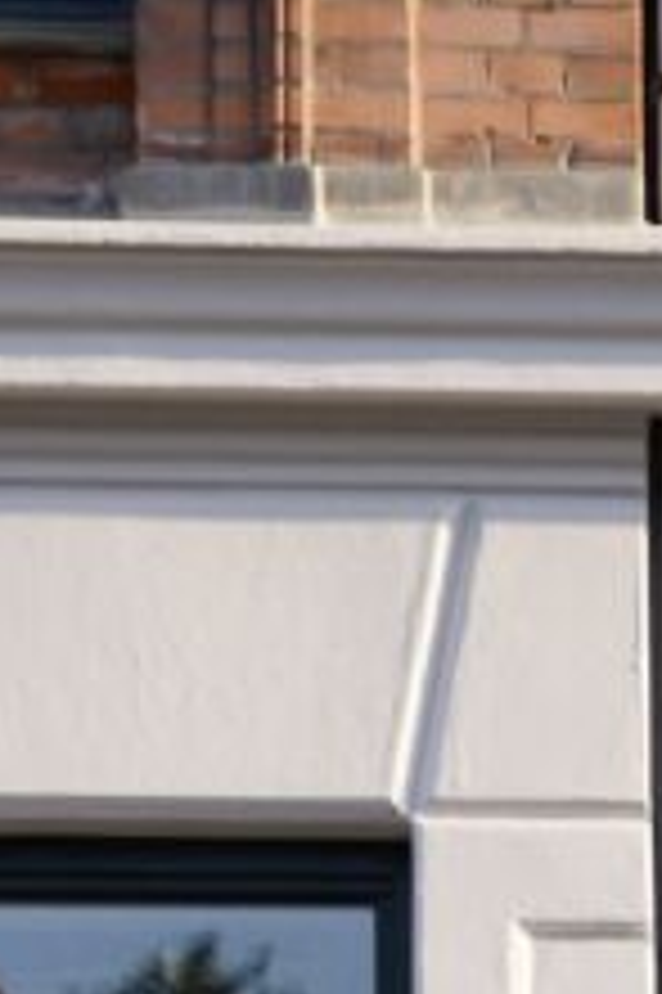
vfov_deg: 8.7
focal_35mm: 219
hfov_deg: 6.1
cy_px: 2181
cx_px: 1178
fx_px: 6050
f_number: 4.5
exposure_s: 1/200
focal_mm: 44
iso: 100
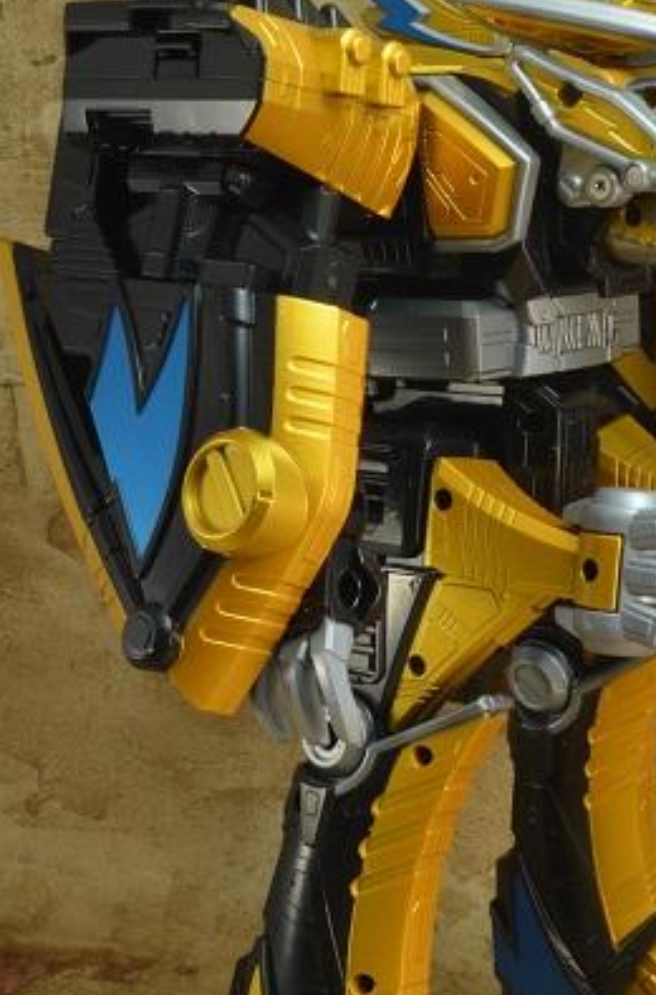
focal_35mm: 78
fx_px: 2147
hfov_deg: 17.3
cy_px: 568
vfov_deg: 26.0
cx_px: 511
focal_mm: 32
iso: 100
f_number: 22
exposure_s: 1/1.3
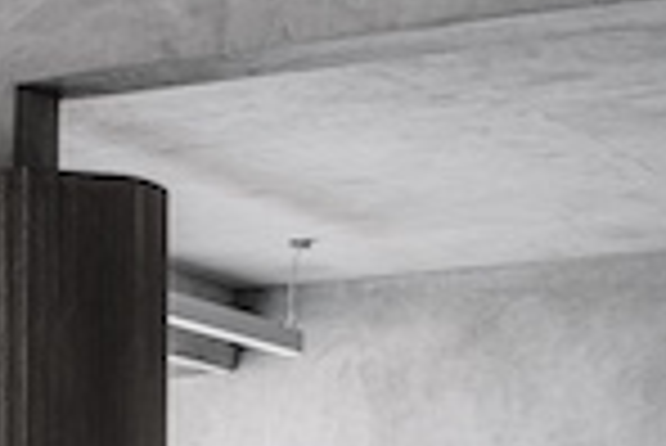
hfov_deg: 10.1
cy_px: 750
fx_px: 3254
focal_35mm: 176
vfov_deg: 7.6
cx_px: -963
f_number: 8
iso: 500
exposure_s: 1/4
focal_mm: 32.5
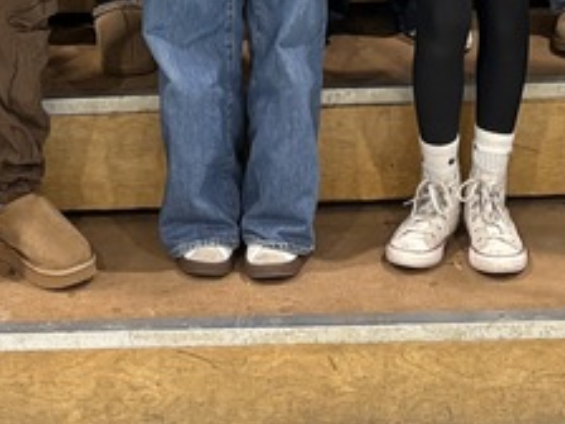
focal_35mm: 119
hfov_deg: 16.5
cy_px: -464
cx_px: 252
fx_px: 1942
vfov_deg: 11.1
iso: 200
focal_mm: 5.96
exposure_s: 1/60
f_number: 1.6
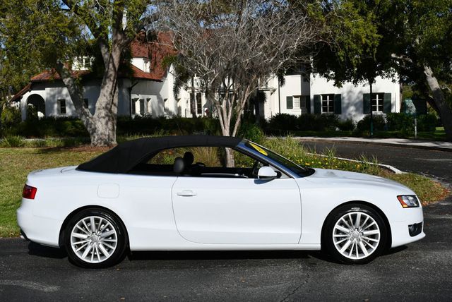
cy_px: 151
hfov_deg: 38.2
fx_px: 653
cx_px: 226
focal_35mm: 52
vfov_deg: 26.0
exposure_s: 1/320
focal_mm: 26
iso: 100
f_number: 9
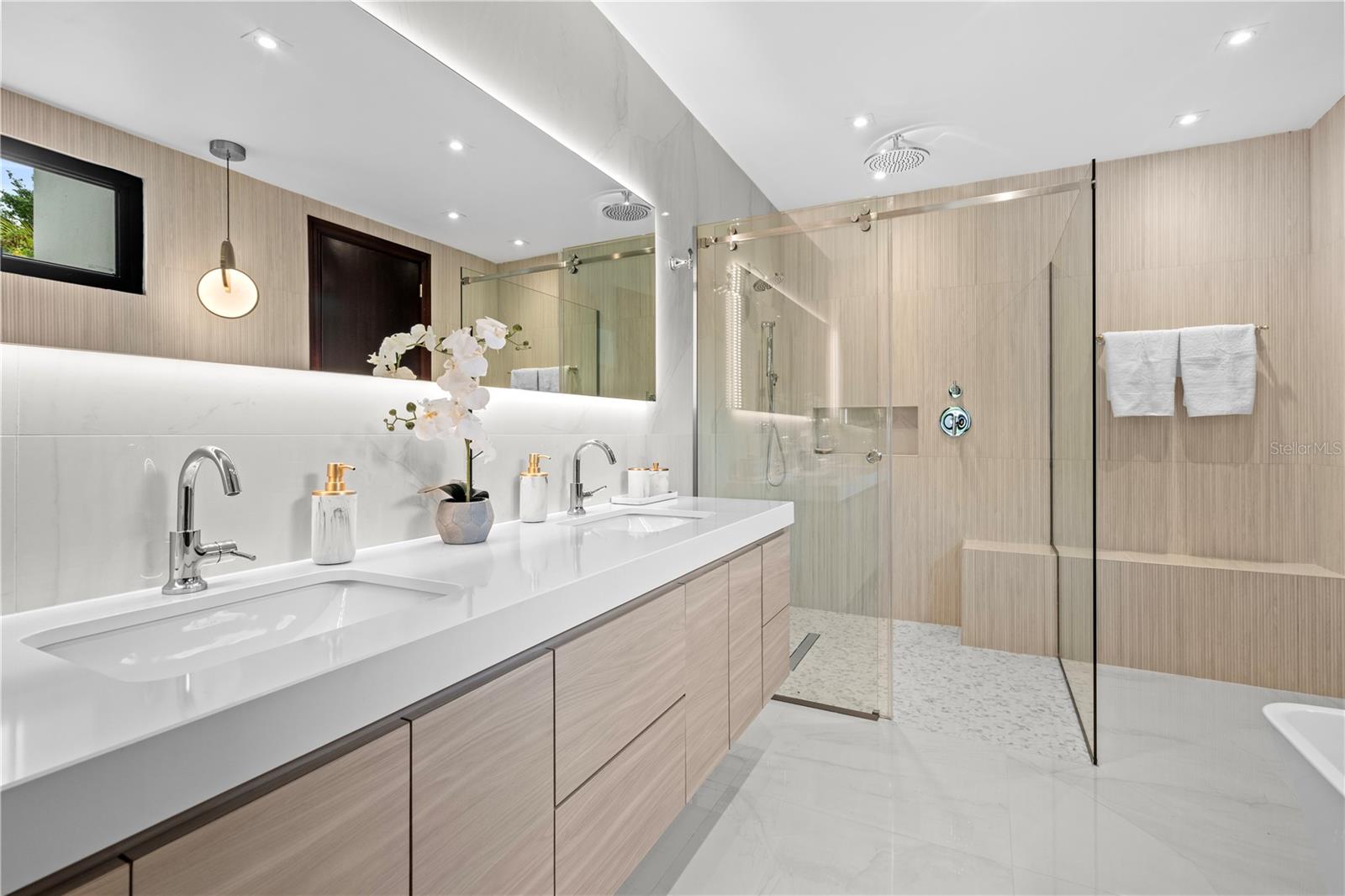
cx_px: 672
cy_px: 448
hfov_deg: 96.7
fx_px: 598
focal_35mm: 16
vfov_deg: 73.7
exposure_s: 1/2
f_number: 9
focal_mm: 16
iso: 400
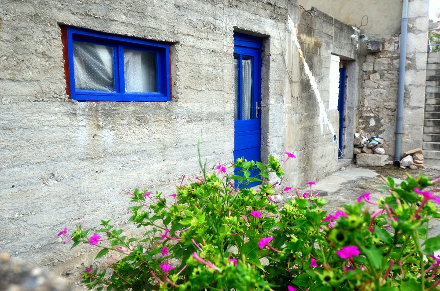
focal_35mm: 33
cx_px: 220
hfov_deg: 57.3
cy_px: 146
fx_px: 402
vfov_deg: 39.8
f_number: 5
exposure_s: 1/800
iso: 640
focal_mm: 22
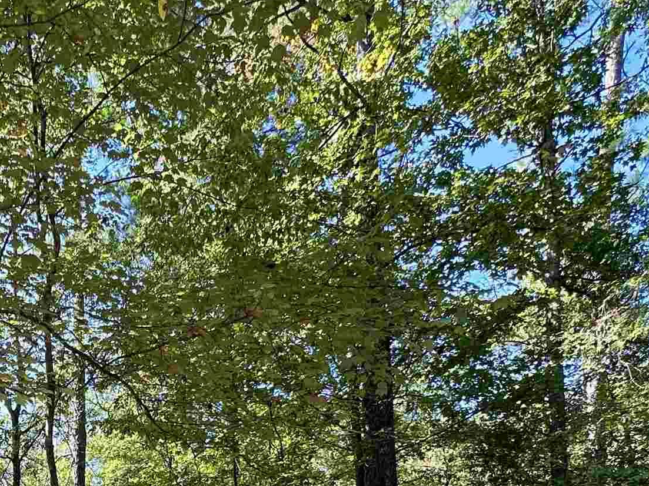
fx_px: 731
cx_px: 46
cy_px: 590
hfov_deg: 43.1
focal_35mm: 39
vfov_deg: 30.8
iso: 40
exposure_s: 1/168
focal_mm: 2.22
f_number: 2.2
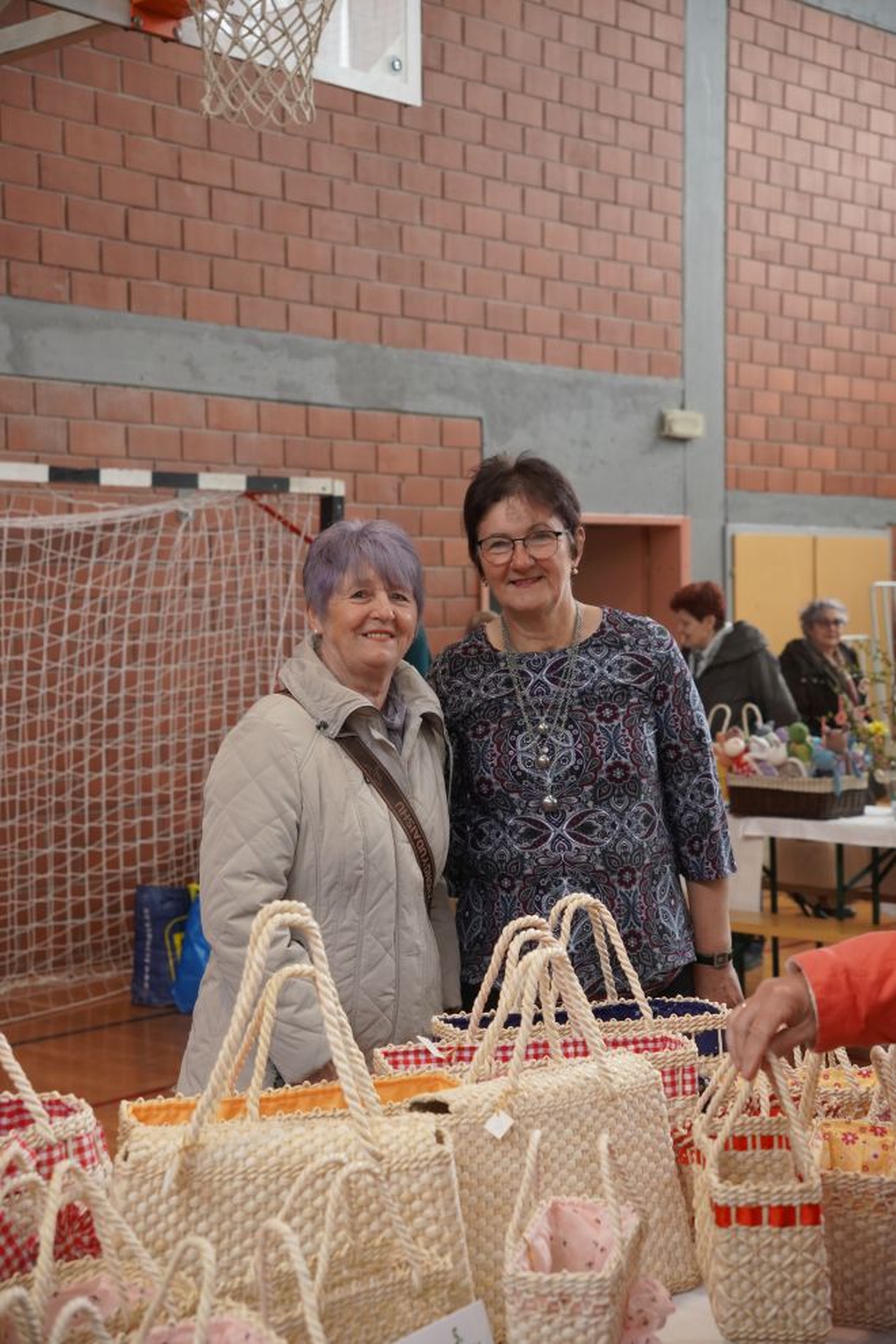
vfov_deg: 37.7
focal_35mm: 53
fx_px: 1971
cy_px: 672
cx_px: 448
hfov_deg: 25.6
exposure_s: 1/200
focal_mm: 35.2
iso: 1000
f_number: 4
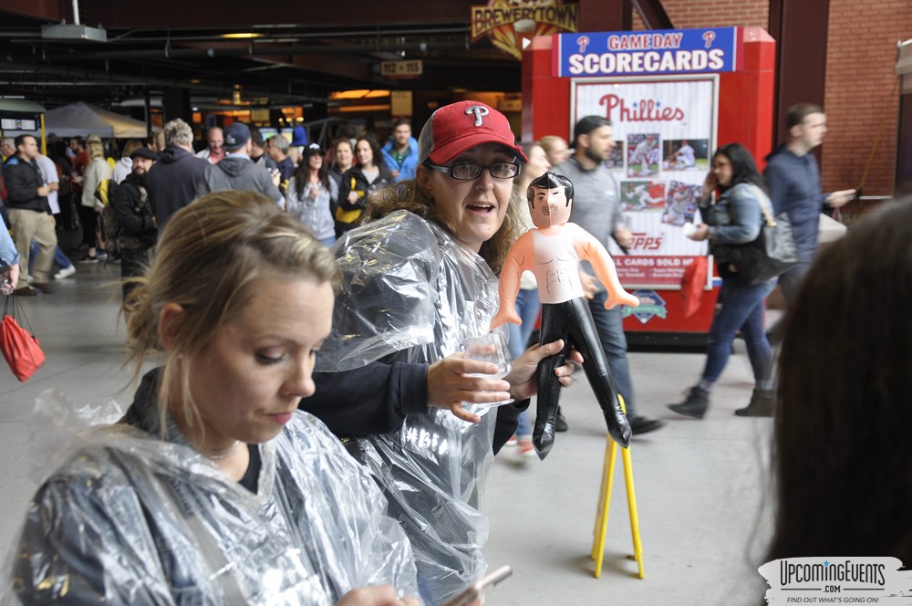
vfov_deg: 26.4
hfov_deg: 38.9
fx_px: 1290
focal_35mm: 51
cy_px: 303
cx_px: 456
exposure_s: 1/25
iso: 400
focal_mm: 34
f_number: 5
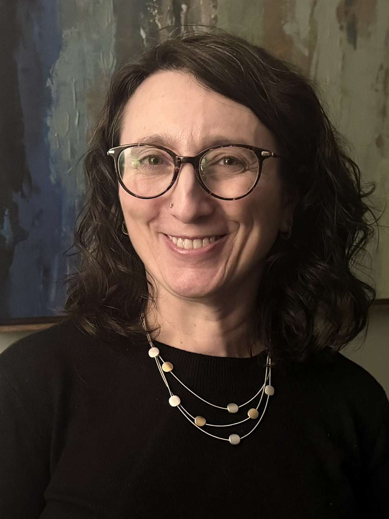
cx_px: 194
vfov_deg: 71.6
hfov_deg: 56.8
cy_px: 260
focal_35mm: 24
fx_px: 360
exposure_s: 1/30
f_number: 1.78
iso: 1000
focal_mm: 6.76
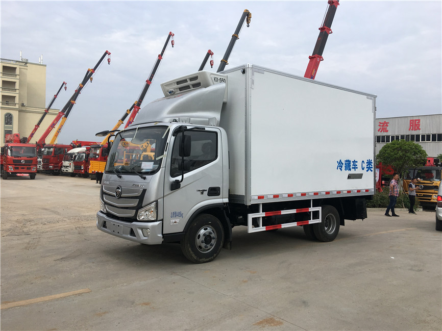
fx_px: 370
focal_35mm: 29
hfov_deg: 61.7
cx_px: 221
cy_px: 166
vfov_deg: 48.2
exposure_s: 1/894
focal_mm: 4.15
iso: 25
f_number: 2.2
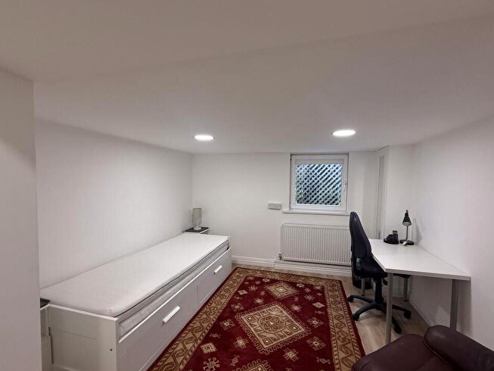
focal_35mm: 15
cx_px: 259
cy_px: 190
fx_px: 214
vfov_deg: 81.7
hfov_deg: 98.1
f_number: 2.2
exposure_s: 1/100
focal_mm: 2.22
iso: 200
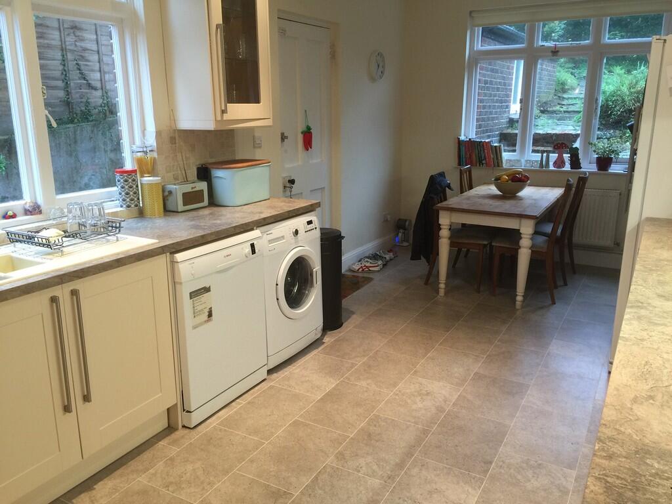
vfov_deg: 48.2
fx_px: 563
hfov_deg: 61.7
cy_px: 252
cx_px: 336
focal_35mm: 29
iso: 64
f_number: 2.2
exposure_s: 1/17
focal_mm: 4.15
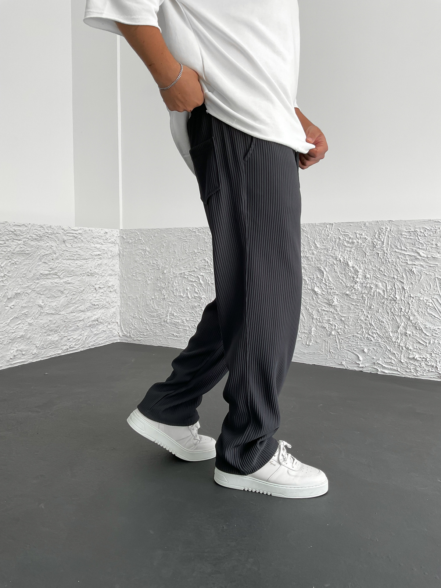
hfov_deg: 48.2
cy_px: 294
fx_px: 493
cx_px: 220
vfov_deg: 61.7
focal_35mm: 29
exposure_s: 1/120
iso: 25
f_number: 1.8
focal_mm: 3
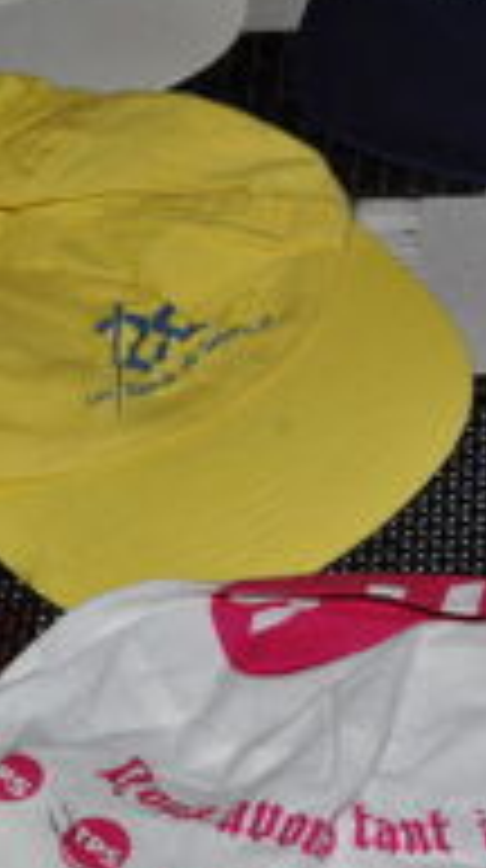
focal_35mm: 86
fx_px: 1978
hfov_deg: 13.6
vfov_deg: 24.7
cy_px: 362
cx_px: 572
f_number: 13
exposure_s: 1/200
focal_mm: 22
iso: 200
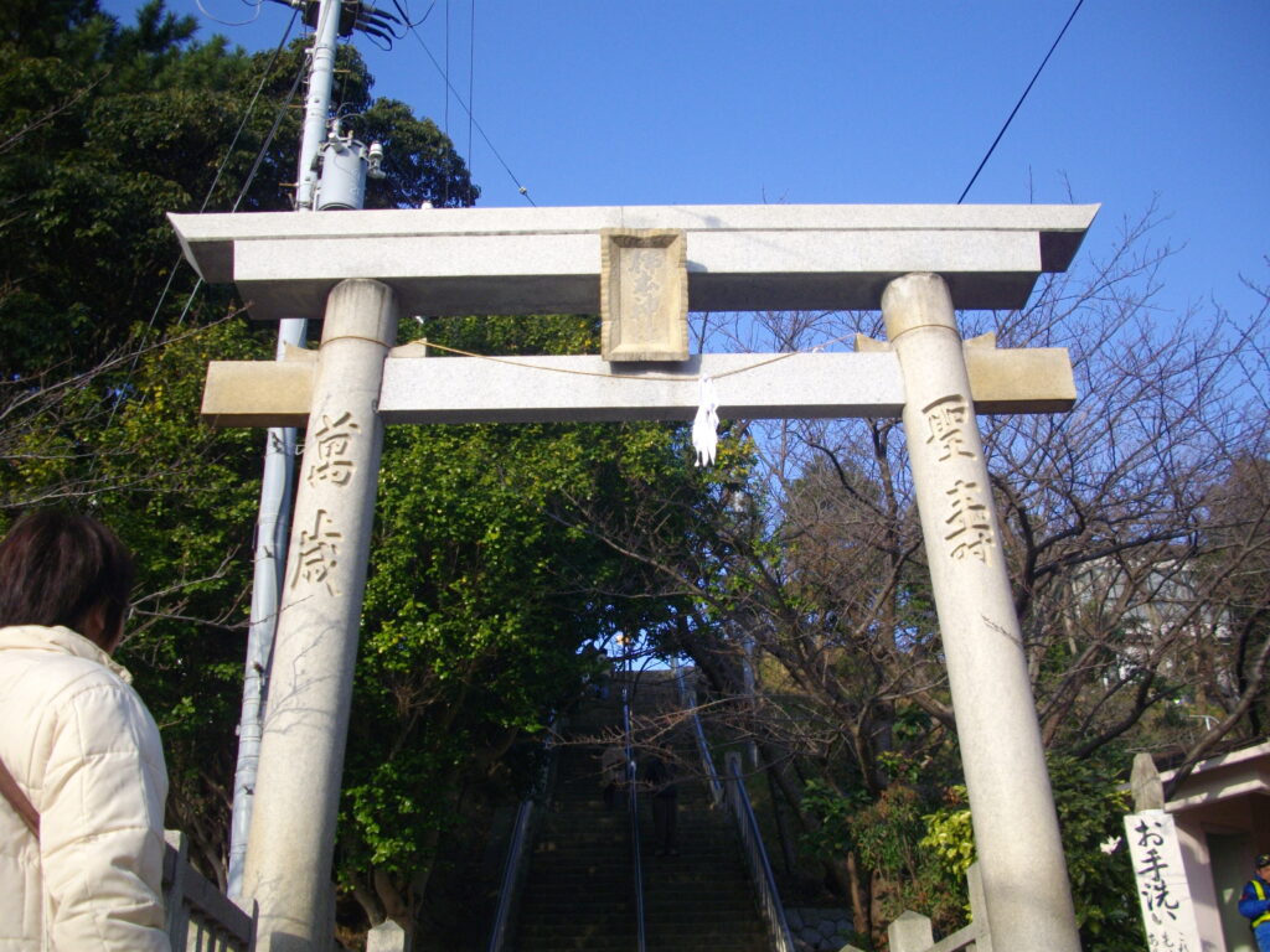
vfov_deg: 38.7
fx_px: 1357
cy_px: 476
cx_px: 635
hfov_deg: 50.1
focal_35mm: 37
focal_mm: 6.2
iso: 100
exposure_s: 1/200
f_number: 5.6
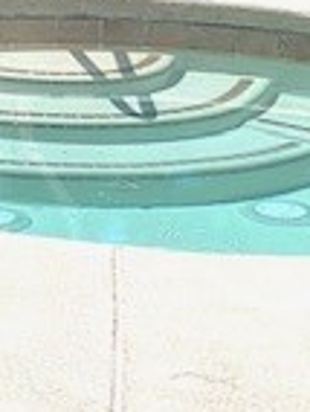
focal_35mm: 234
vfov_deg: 8.1
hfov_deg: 6.2
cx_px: -235
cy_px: -342
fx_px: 2786
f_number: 2
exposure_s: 1/2283
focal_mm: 6
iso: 20
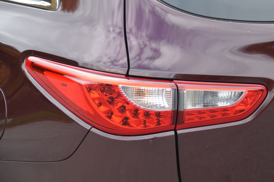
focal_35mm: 153
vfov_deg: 8.9
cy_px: 79
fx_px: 1162
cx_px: 152
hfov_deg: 13.4
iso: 1000
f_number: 5.3
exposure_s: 1/500
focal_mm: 90
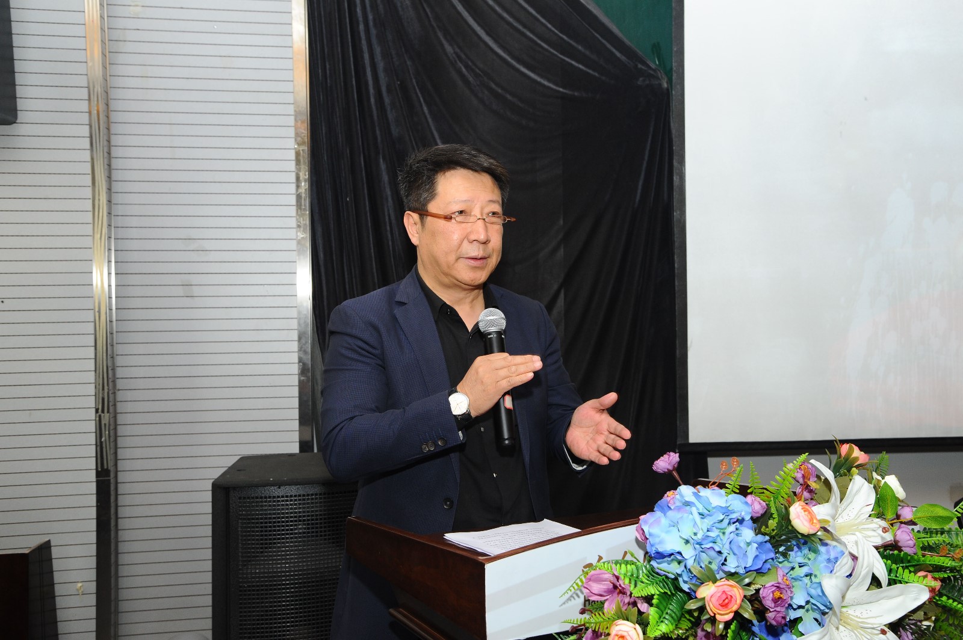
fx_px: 1016
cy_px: 320
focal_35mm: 38
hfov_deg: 50.7
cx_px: 482
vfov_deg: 35.0
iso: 1250
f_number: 5
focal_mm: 38
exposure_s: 1/100
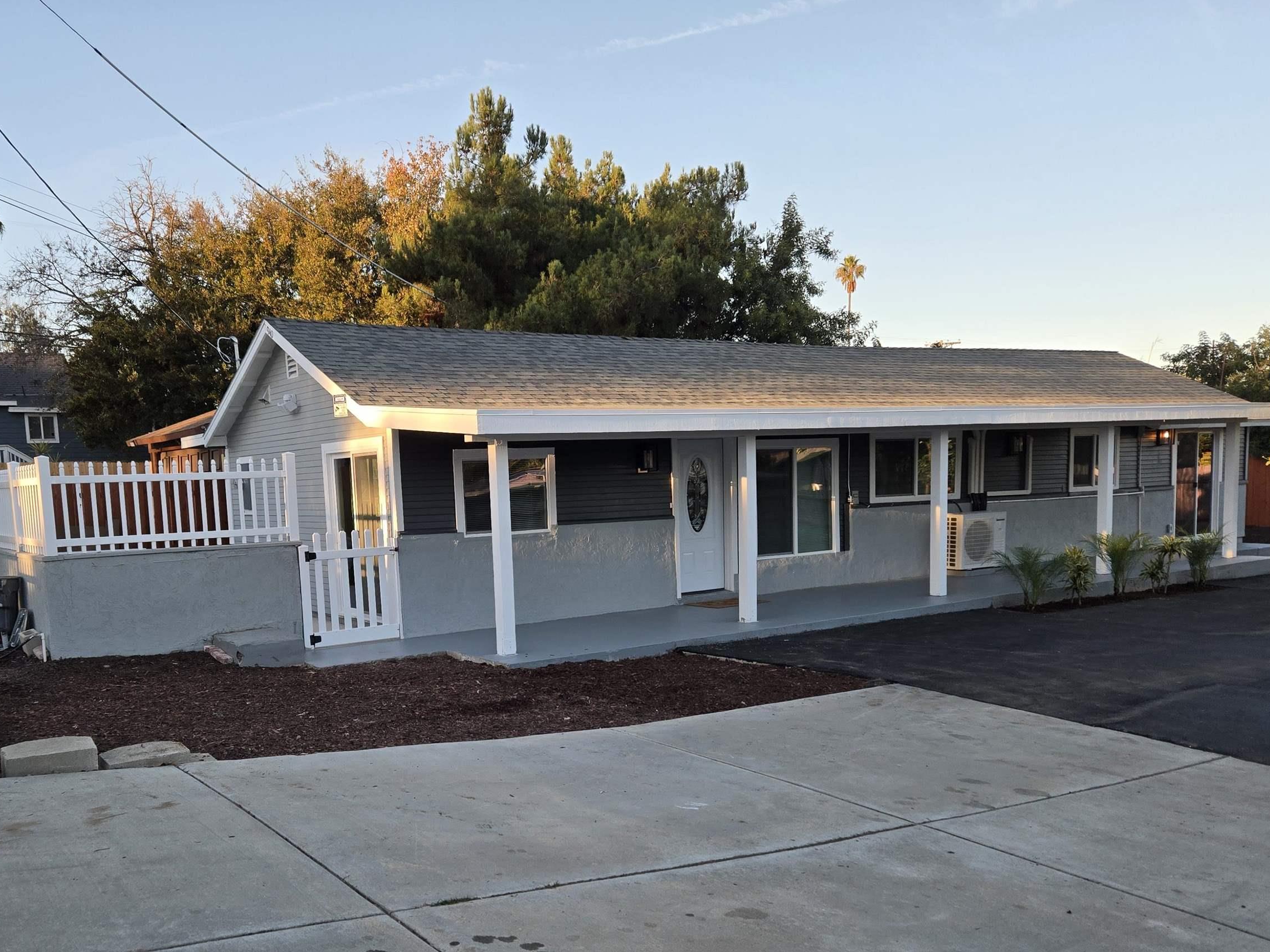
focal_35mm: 31
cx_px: 502
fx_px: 1137
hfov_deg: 57.8
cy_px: 623
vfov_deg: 44.9
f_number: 1.8
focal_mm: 5.4
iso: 80
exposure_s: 1/1384
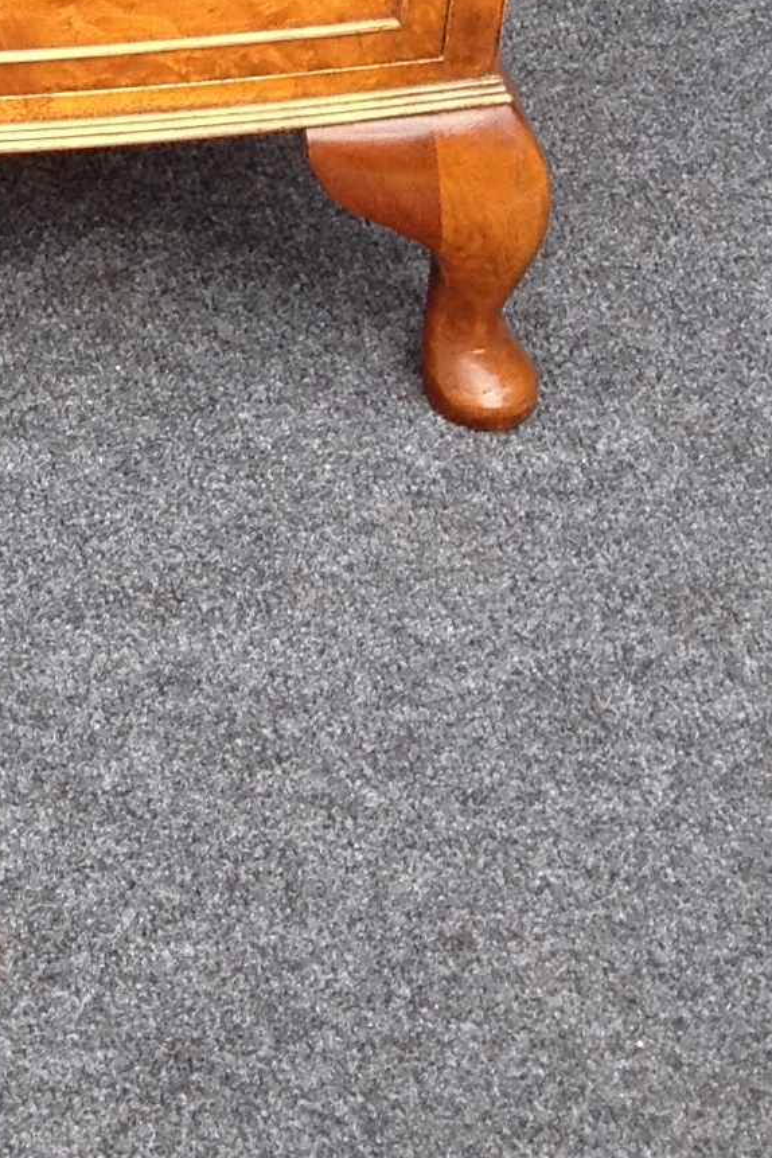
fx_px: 4439
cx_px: -670
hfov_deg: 9.4
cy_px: -854
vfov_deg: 13.5
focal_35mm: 138
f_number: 2.4
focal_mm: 4.28
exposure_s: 1/207
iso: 50
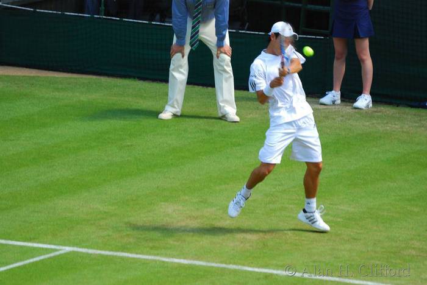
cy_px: 142
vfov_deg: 2.3
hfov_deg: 3.4
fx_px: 7122
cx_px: 214
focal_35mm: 600
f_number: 5.6
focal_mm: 400
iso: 640
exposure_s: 1/400
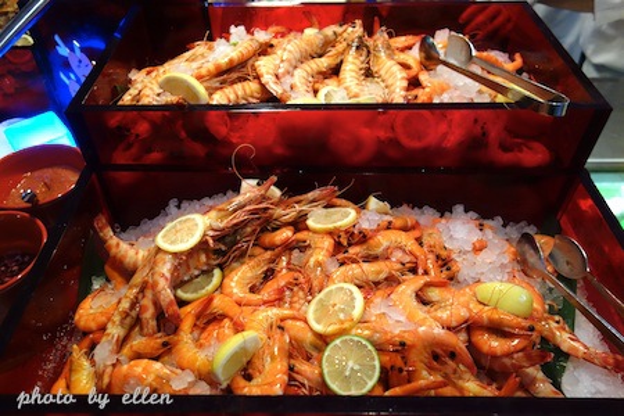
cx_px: 312
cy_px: 208
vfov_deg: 46.4
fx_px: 485
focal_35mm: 28
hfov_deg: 65.5
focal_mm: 10.4
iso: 800
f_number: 1.8
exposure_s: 1/60
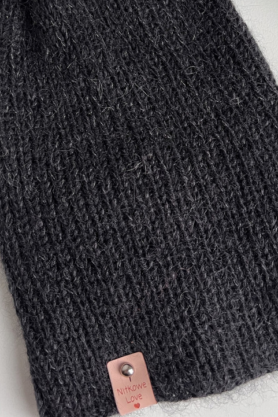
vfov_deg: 42.8
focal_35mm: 45
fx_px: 521
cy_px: 128
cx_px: 168
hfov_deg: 29.8
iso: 160
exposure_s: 1/60
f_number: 1.5
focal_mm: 5.7
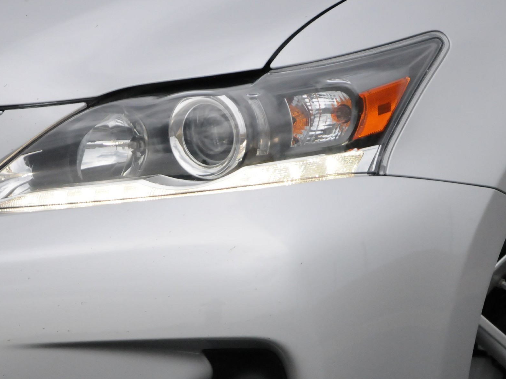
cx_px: 220
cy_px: 251
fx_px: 5350
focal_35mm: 366
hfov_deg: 5.4
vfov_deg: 4.1
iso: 2000
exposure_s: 1/640
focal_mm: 160
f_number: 5.3
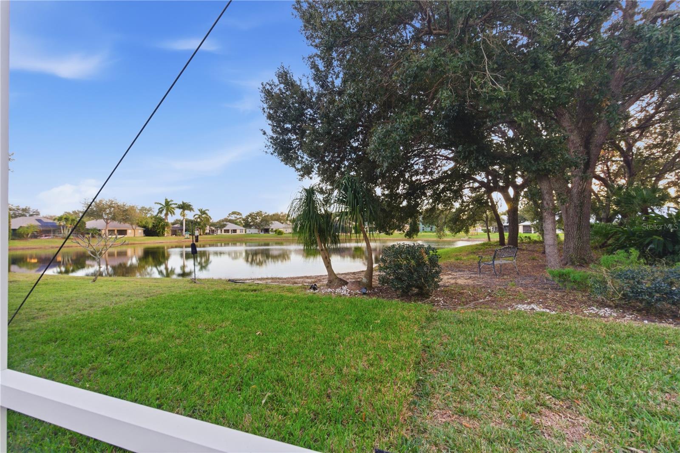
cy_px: 226
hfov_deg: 96.7
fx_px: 302
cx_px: 340
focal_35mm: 16
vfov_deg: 73.7
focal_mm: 16
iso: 250
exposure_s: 1/40
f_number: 9
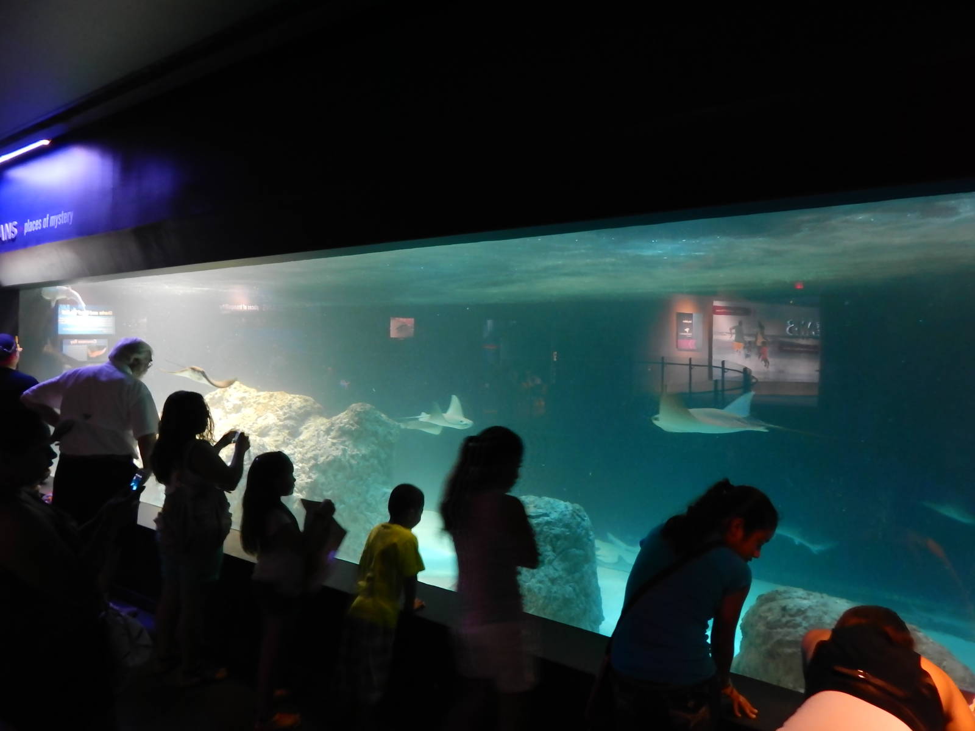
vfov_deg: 58.9
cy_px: 366
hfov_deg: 73.9
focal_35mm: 23
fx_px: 648
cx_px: 488
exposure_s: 1/15
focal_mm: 4
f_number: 3
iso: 900
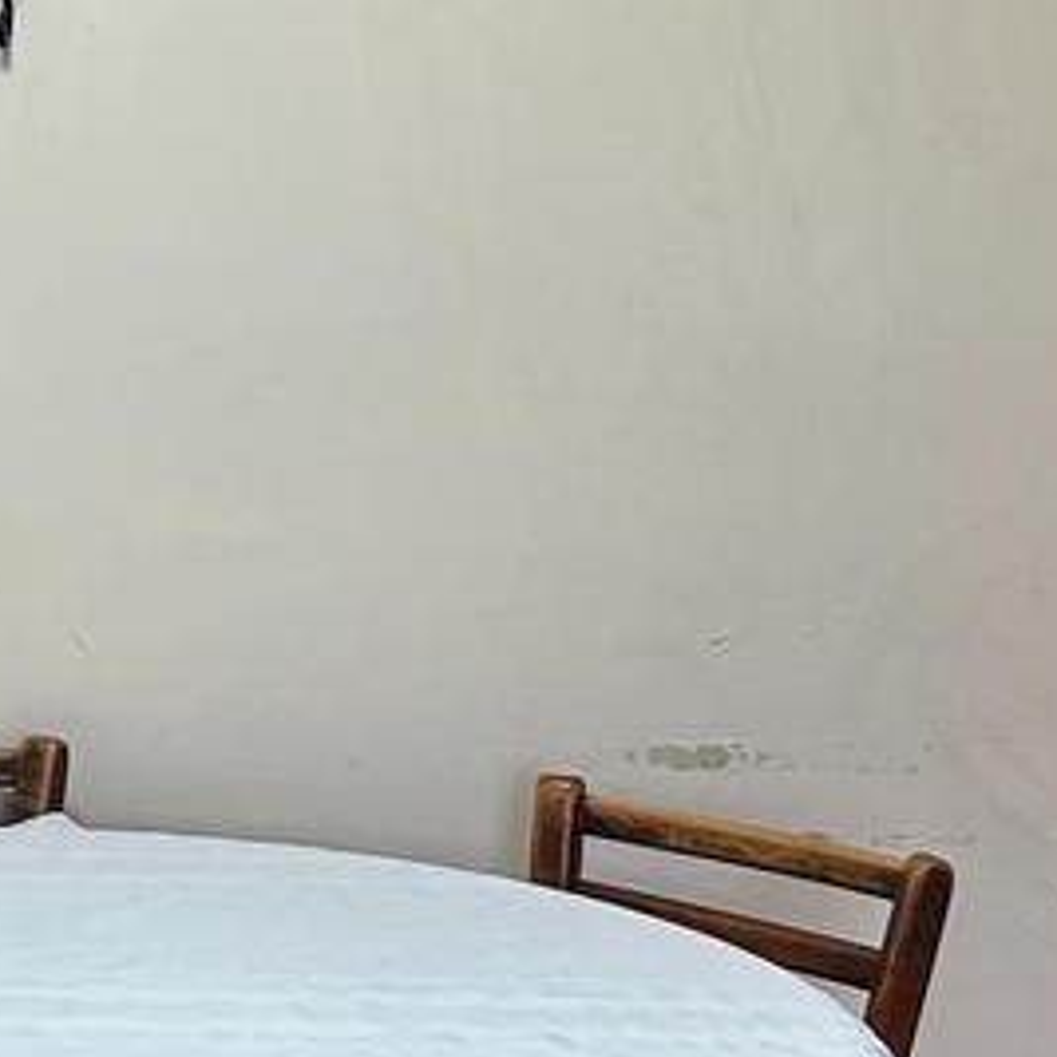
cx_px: -95
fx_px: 4284
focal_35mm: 124
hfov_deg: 13.8
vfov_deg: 14.1
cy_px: 578
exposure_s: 1/120
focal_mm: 5.7
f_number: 1.5
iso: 64
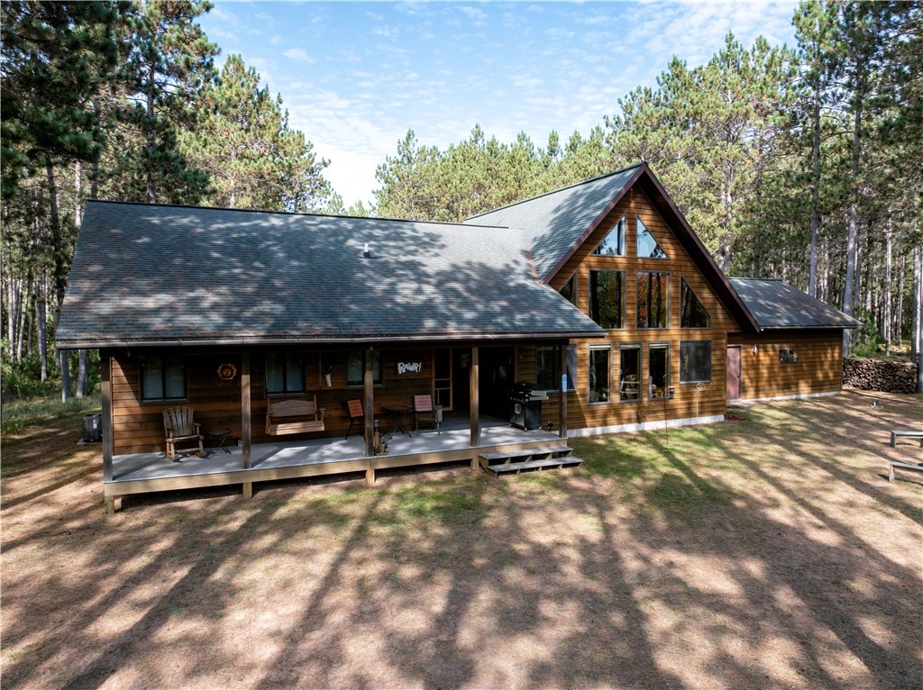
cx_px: 462
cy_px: 345
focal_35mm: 24
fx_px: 639
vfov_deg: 56.7
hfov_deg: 71.6
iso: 320
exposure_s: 1/1000
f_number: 2.8
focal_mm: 12.29
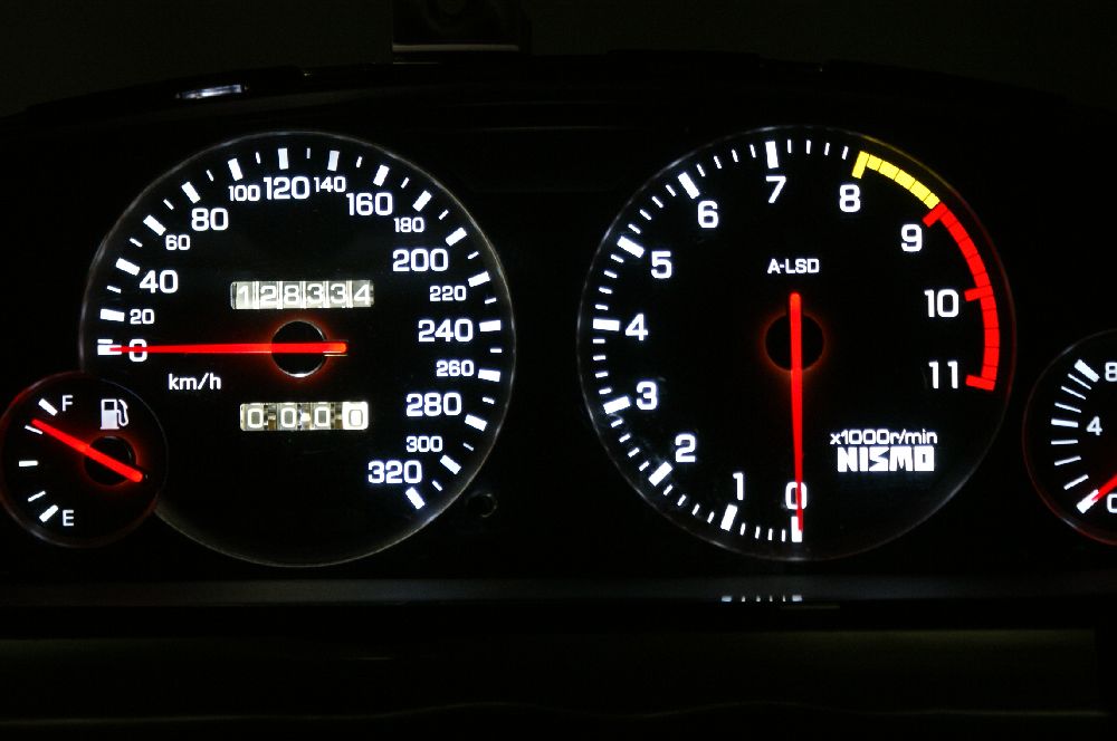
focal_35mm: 105
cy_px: 370
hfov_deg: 19.5
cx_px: 558
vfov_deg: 13.0
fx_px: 3254
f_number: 5.6
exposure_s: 1/4
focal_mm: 70
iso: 400
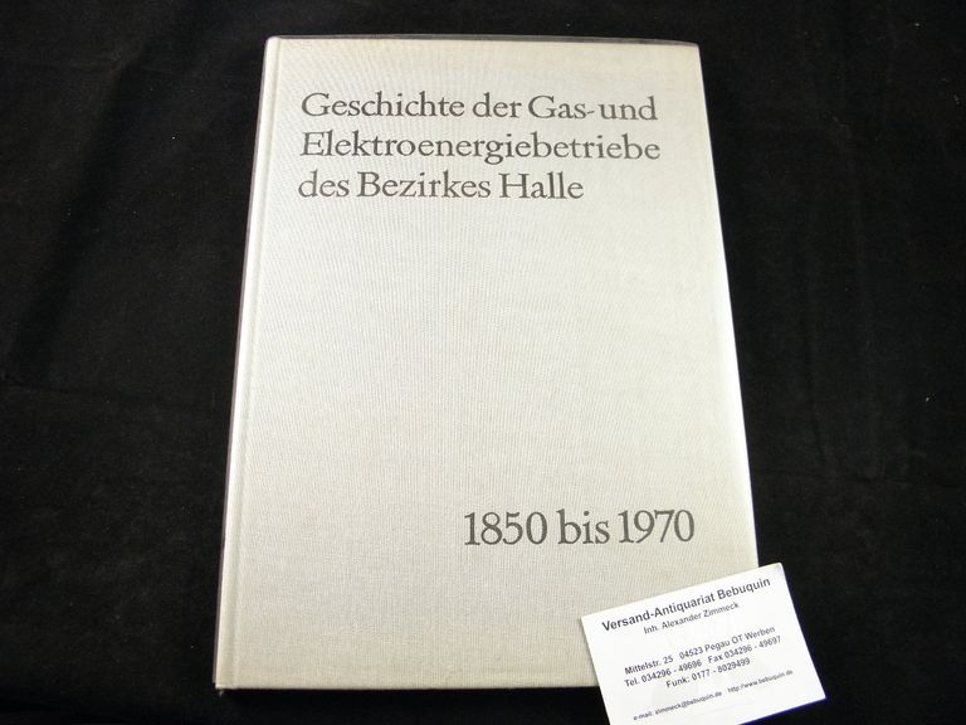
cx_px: 483
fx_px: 837
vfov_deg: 46.8
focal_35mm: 30
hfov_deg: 60.0
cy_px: 362
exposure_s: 1/25
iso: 200
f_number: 3.6
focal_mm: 5.5
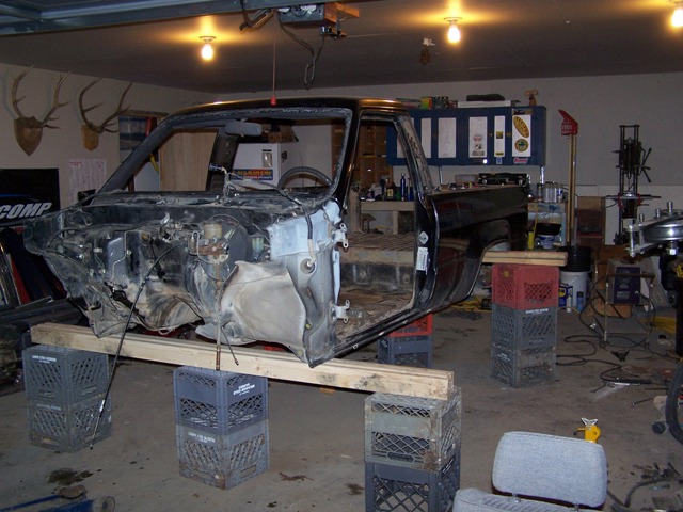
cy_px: 256
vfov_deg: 37.7
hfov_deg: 49.0
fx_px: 750
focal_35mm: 38
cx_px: 342
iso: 140
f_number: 2.8
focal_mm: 6.3
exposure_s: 1/60
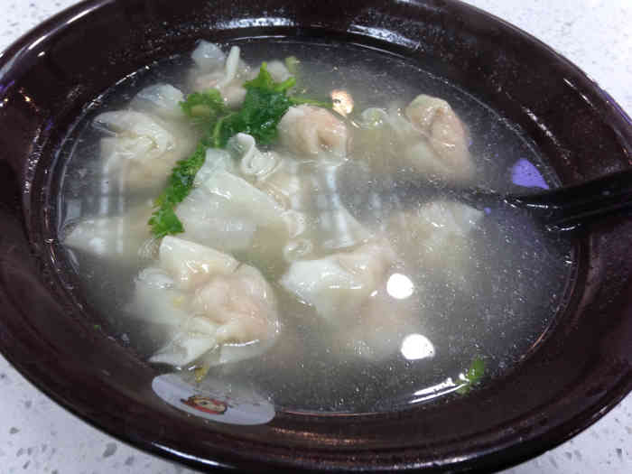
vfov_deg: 42.9
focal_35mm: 33
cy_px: 237
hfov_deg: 55.4
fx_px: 602
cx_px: 316
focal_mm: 4.12
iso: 125
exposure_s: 1/20
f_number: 2.4
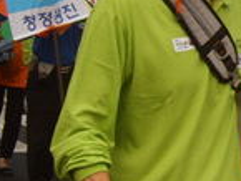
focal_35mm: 199
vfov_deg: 7.5
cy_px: 13
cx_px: 362
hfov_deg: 9.6
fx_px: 1387
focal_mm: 7.5
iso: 50
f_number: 6.4
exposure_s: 1/125
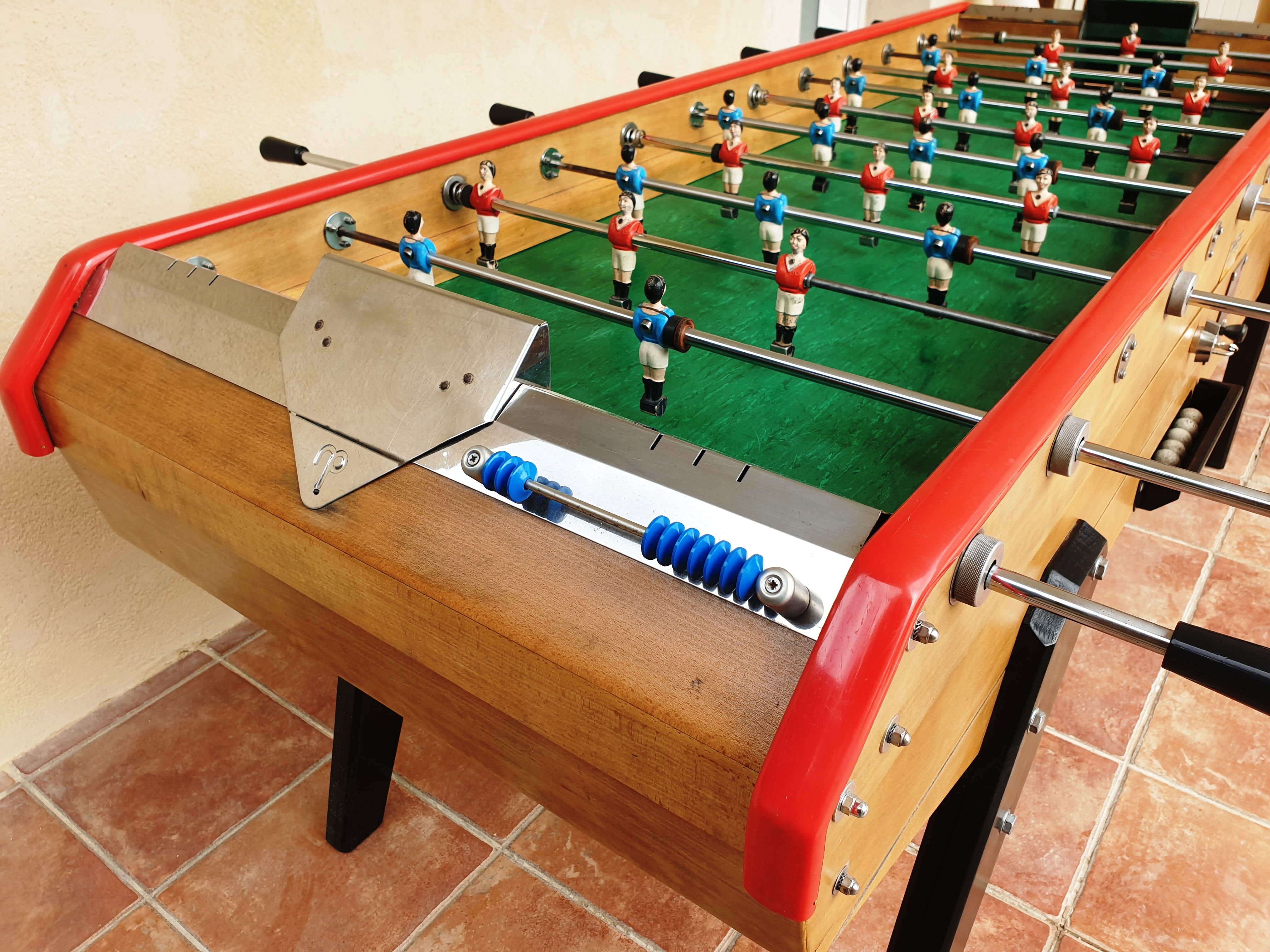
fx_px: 954
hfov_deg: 67.3
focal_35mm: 26
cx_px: 635
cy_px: 476
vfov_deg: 53.1
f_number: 2.4
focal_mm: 4.3
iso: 50
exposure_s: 1/215
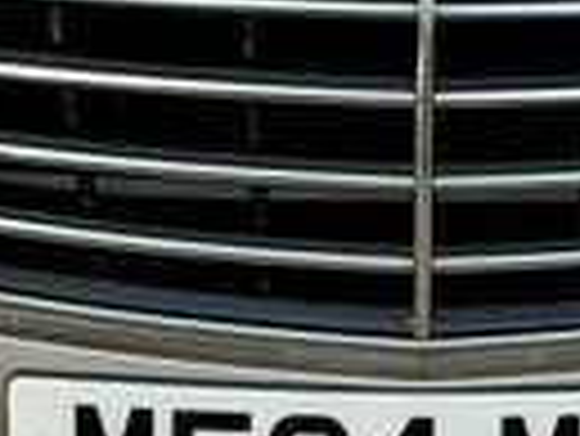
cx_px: 593
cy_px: -283
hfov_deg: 6.6
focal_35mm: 297
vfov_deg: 5.0
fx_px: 4981
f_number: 1.78
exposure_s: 1/390
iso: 80
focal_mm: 6.76
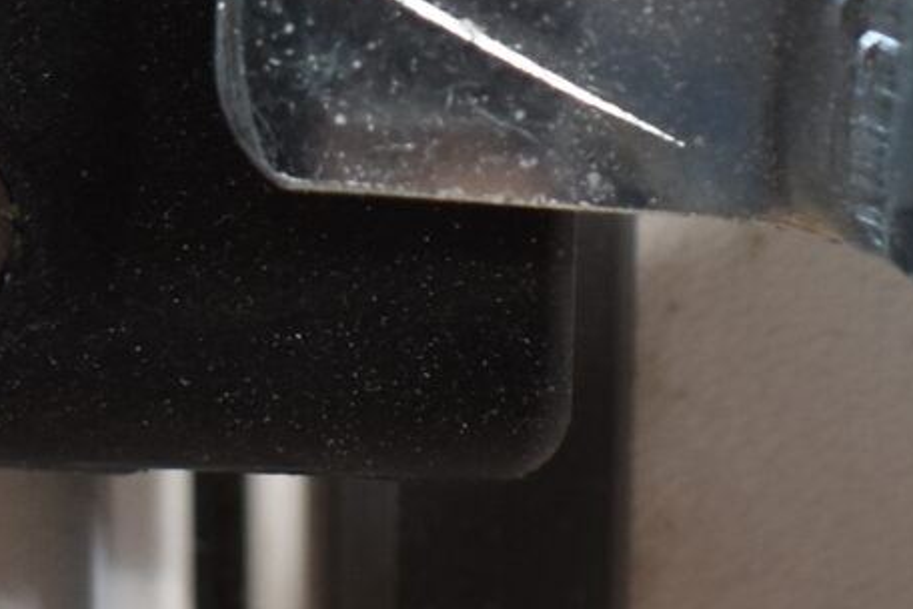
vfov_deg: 7.1
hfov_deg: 10.6
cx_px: 555
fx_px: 4915
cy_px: -17
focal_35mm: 194
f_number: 5.6
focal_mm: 23
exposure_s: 1/60
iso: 560
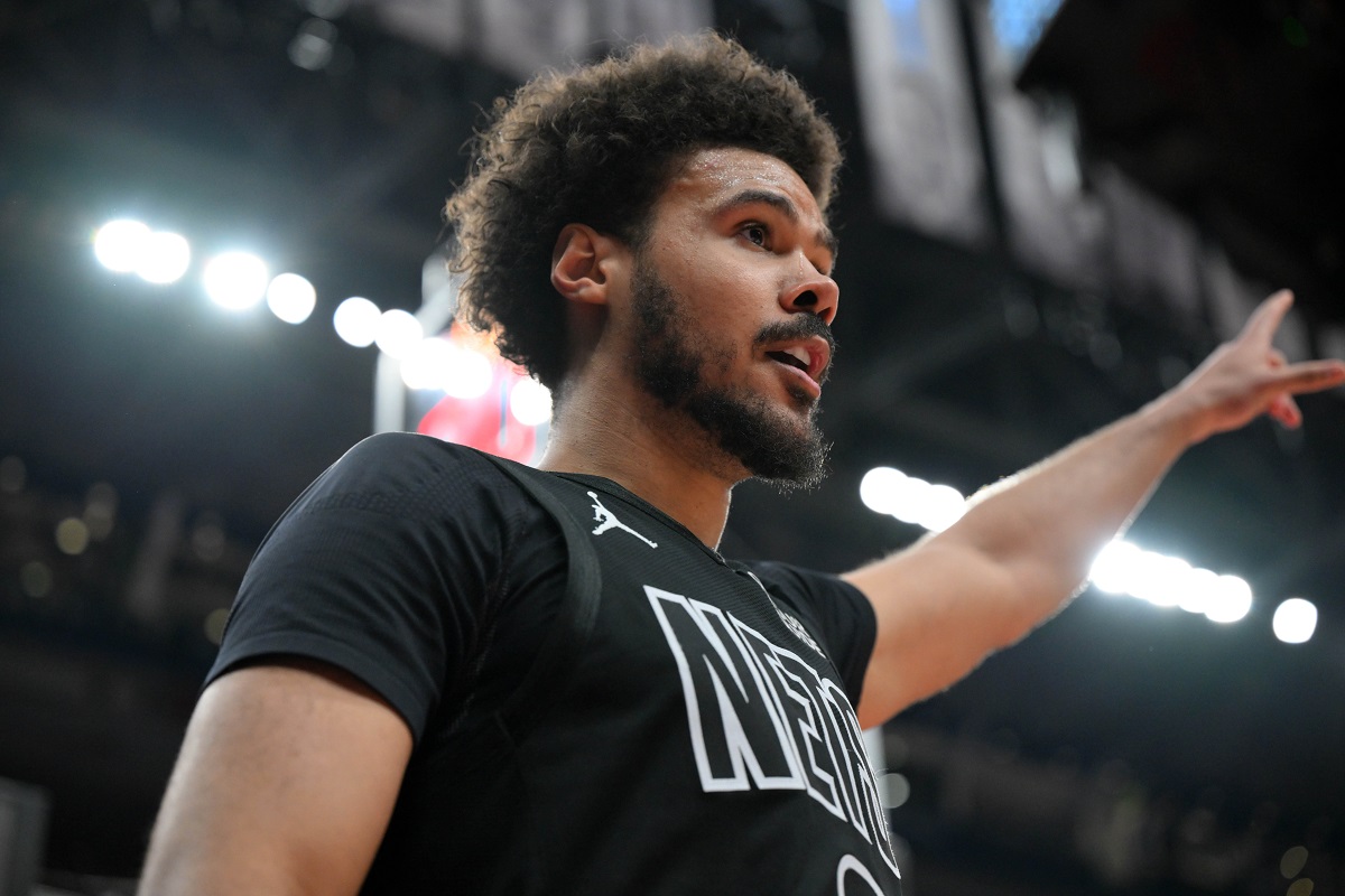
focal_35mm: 70
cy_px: 448
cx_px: 672
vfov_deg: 19.5
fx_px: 2615
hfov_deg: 28.8
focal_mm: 70
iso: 3200
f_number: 3.2
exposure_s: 1/2000
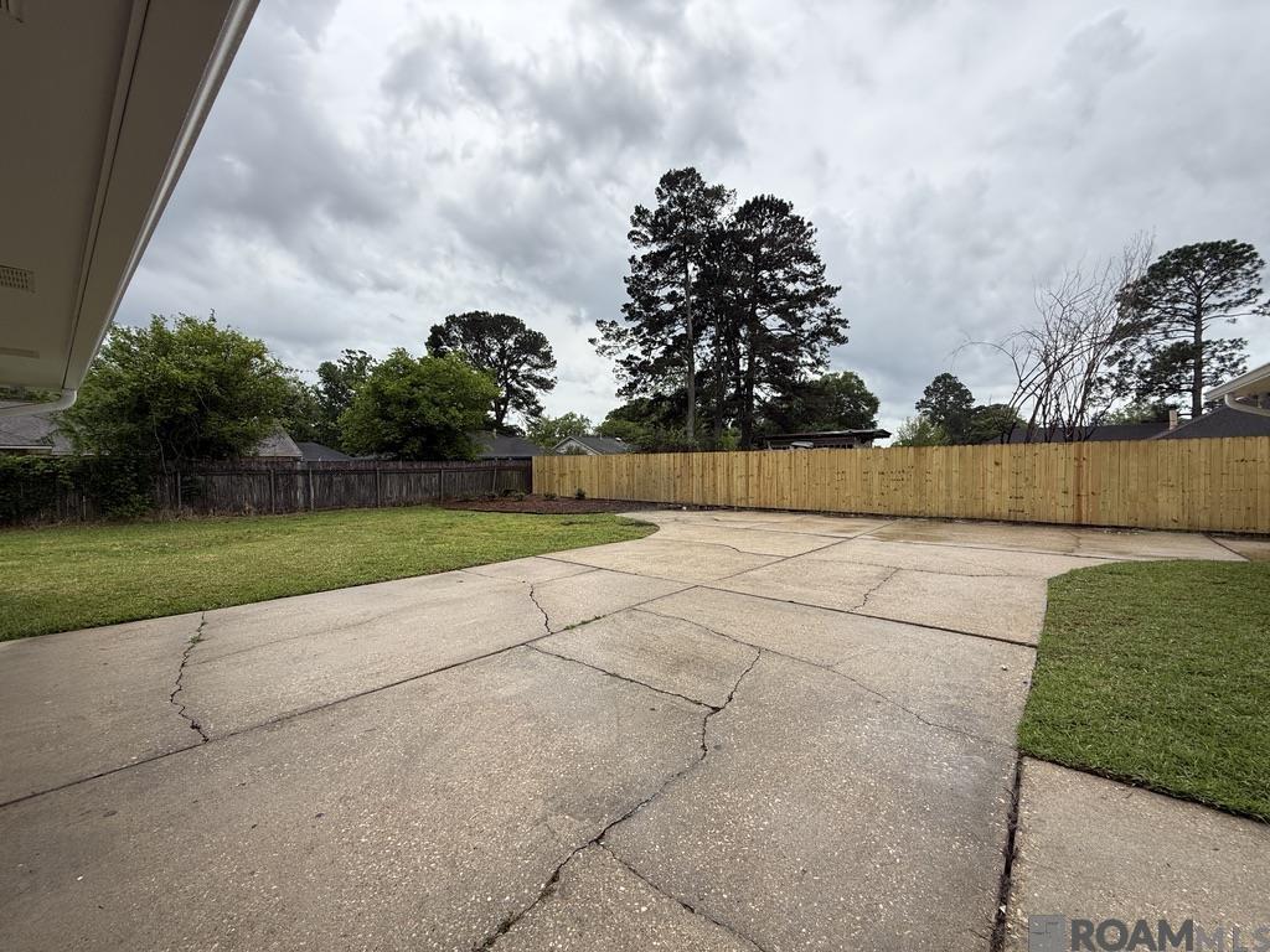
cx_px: 635
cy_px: 476
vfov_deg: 85.7
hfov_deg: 102.1
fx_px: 514
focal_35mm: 14
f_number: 2.2
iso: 50
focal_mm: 2.22
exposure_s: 1/1795
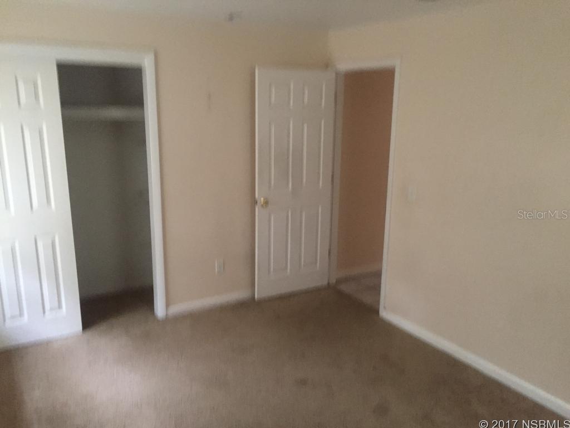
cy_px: 214
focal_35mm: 29
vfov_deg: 48.2
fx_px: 478
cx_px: 285
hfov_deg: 61.7
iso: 250
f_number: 2.2
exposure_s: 1/17
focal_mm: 4.15
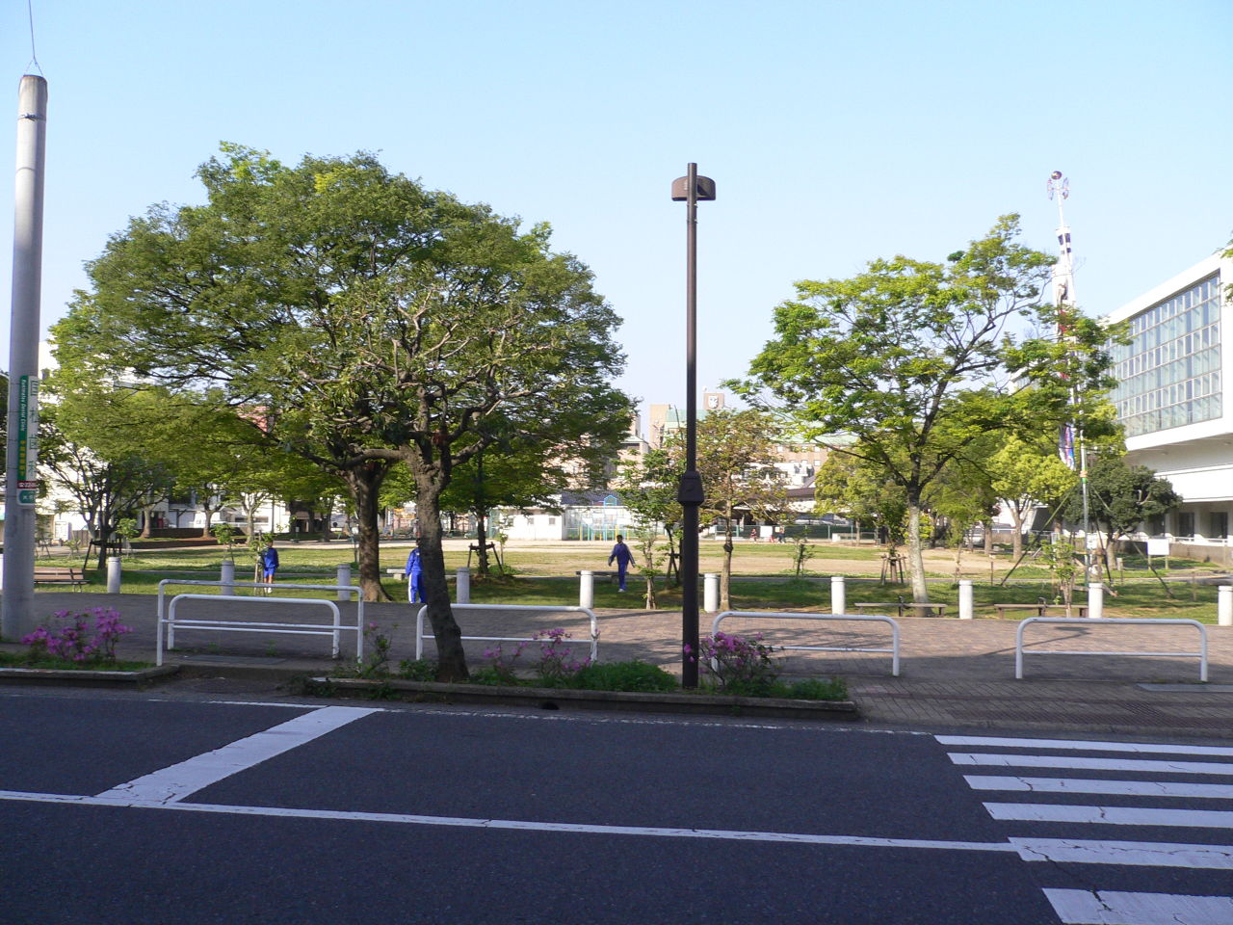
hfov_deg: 52.6
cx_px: 616
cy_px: 462
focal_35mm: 35
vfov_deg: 40.7
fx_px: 1247
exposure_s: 1/160
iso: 80
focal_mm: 5.8
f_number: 5.6
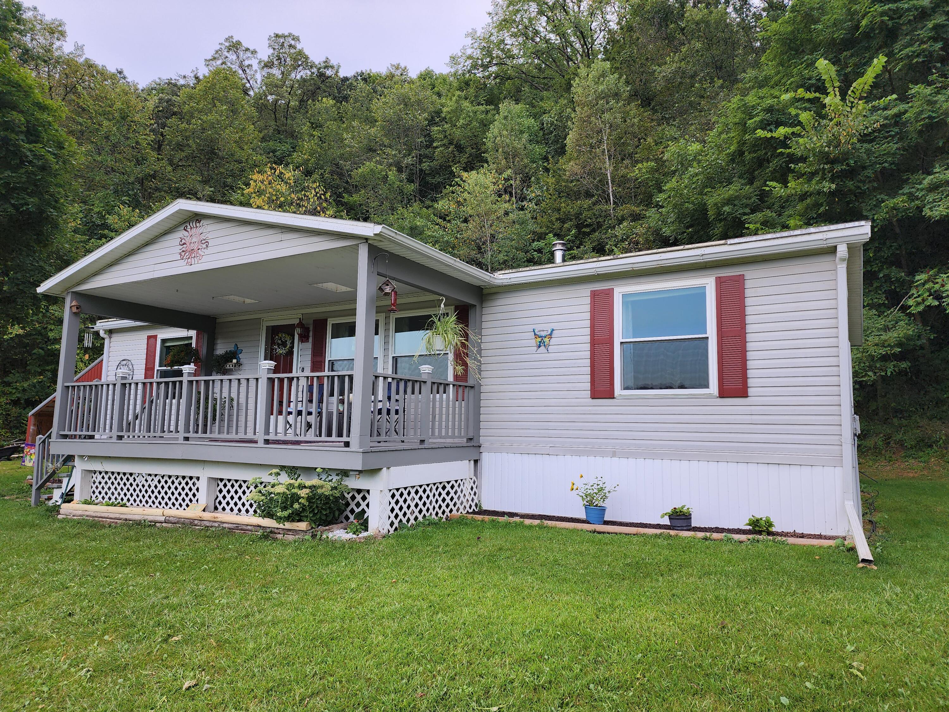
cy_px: 356
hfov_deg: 73.9
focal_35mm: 23
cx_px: 474
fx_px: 631
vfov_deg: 58.9
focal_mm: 6.4
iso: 50
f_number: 1.8
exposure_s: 1/180
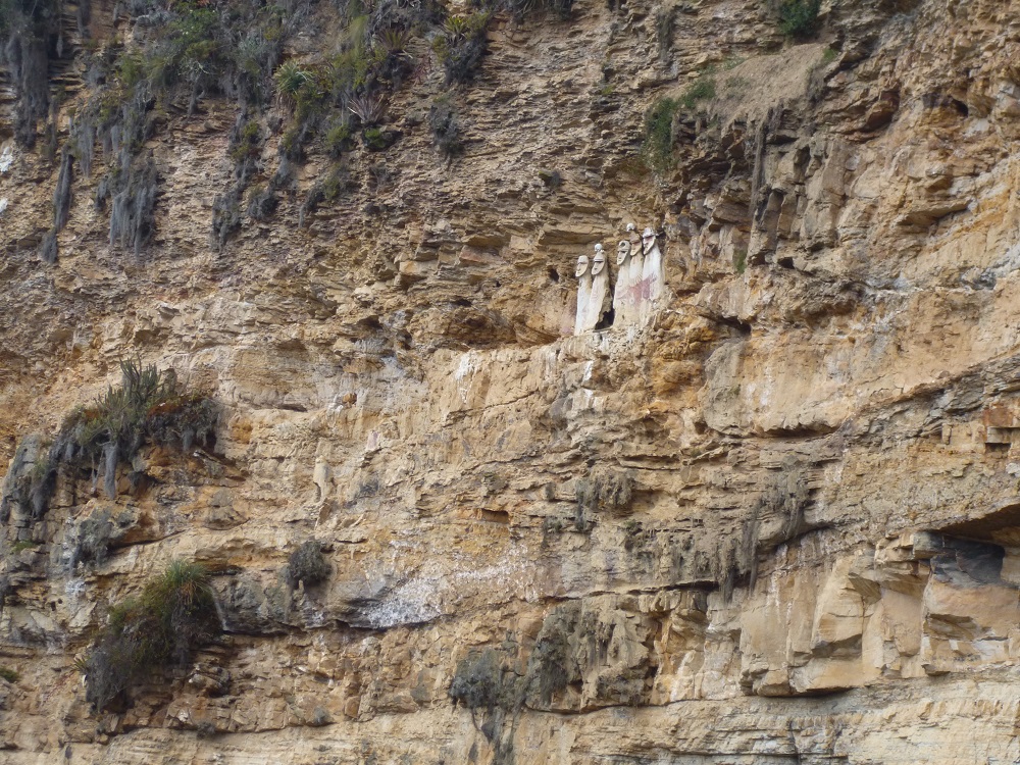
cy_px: 382
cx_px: 510
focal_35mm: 133
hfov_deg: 14.8
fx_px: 3919
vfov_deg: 11.1
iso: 125
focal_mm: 21.5
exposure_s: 1/125
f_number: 6.9
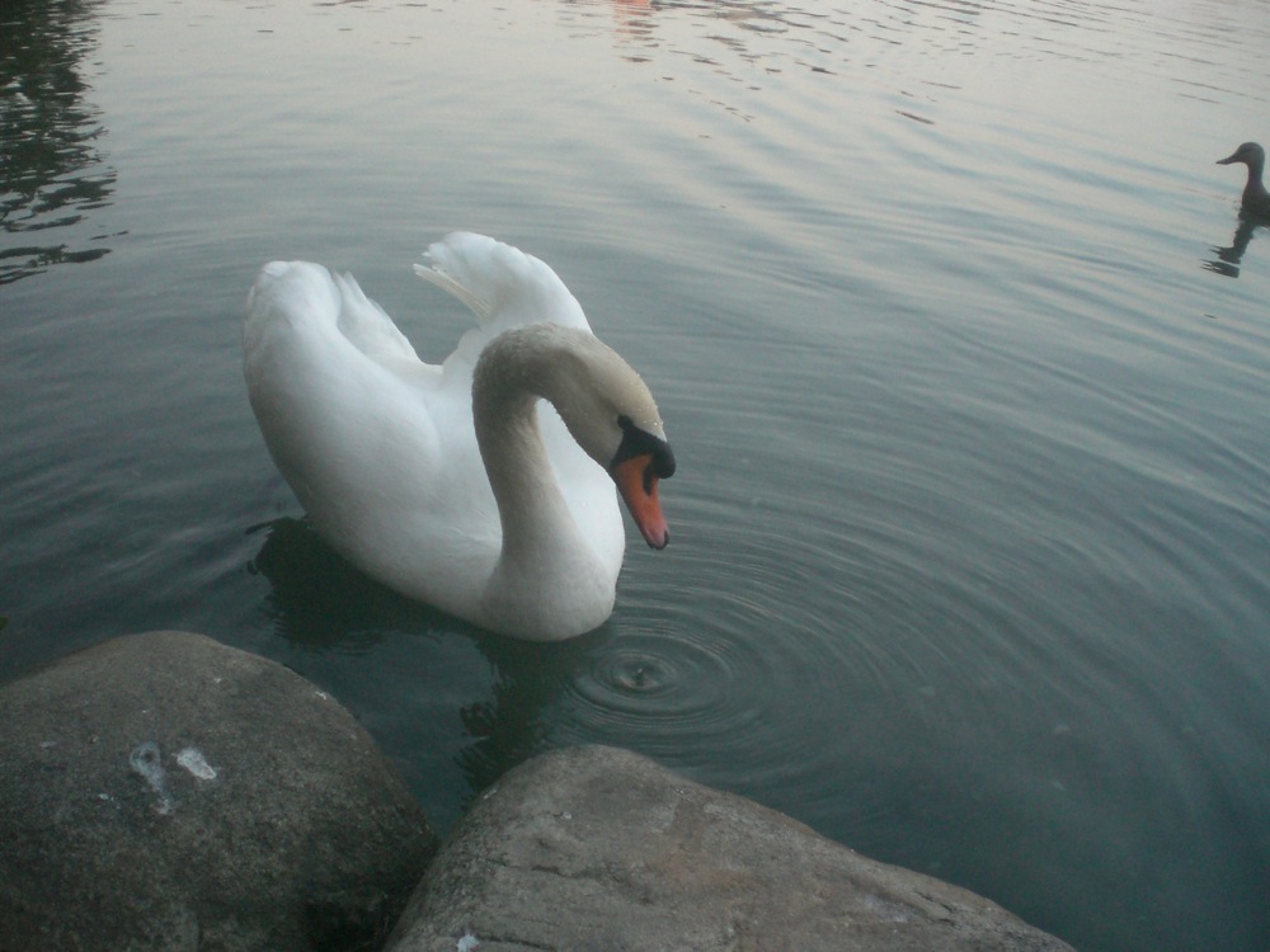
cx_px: 635
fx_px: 1394
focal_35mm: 38
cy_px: 476
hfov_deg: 49.0
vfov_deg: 37.7
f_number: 3.1
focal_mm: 6.3
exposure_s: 1/100
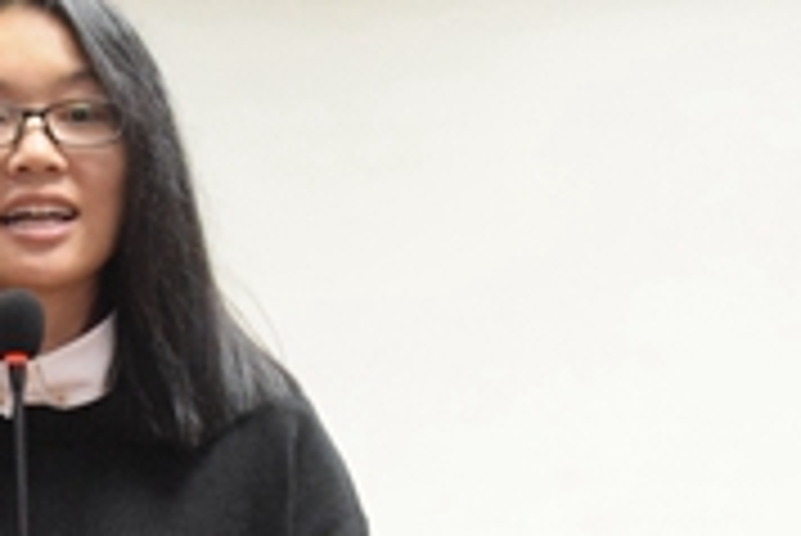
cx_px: 63
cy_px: 543
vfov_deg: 11.5
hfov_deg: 17.1
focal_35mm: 118
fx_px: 2628
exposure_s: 1/60
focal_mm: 28
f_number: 3.5
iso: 3200
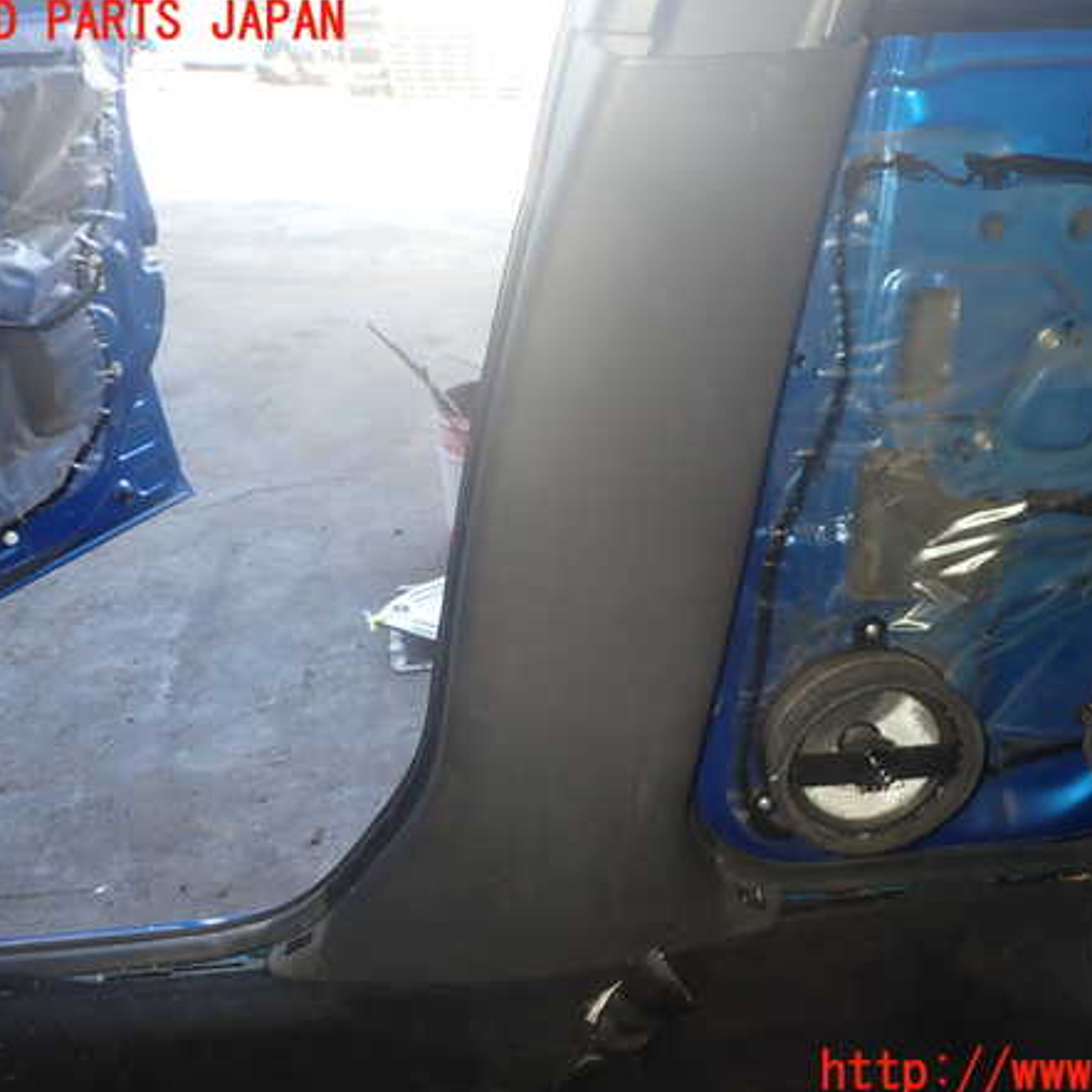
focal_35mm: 30
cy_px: 548
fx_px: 1071
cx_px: 637
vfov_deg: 54.0
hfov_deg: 53.8
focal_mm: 4.5
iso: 100
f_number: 2.8
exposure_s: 1/60
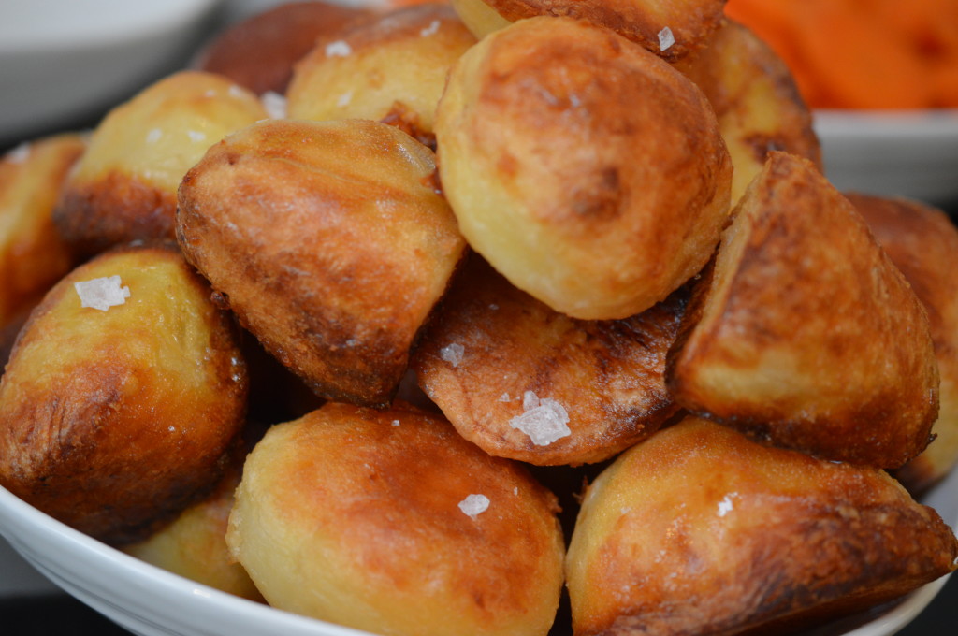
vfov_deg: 22.6
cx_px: 479
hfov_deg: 33.4
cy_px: 318
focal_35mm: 60
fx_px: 1595
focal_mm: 40
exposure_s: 1/60
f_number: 3
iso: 800
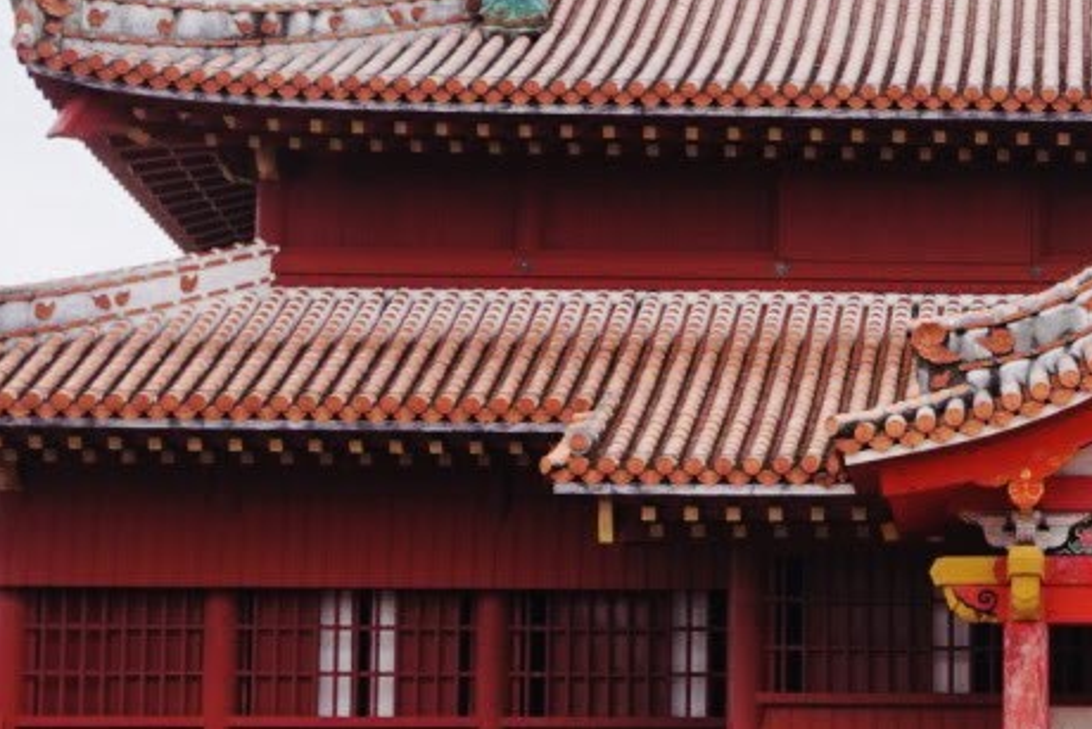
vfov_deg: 10.3
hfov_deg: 14.9
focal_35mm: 132
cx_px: 1420
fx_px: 3998
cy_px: 712
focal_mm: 25
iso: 100
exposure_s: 1/100
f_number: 13
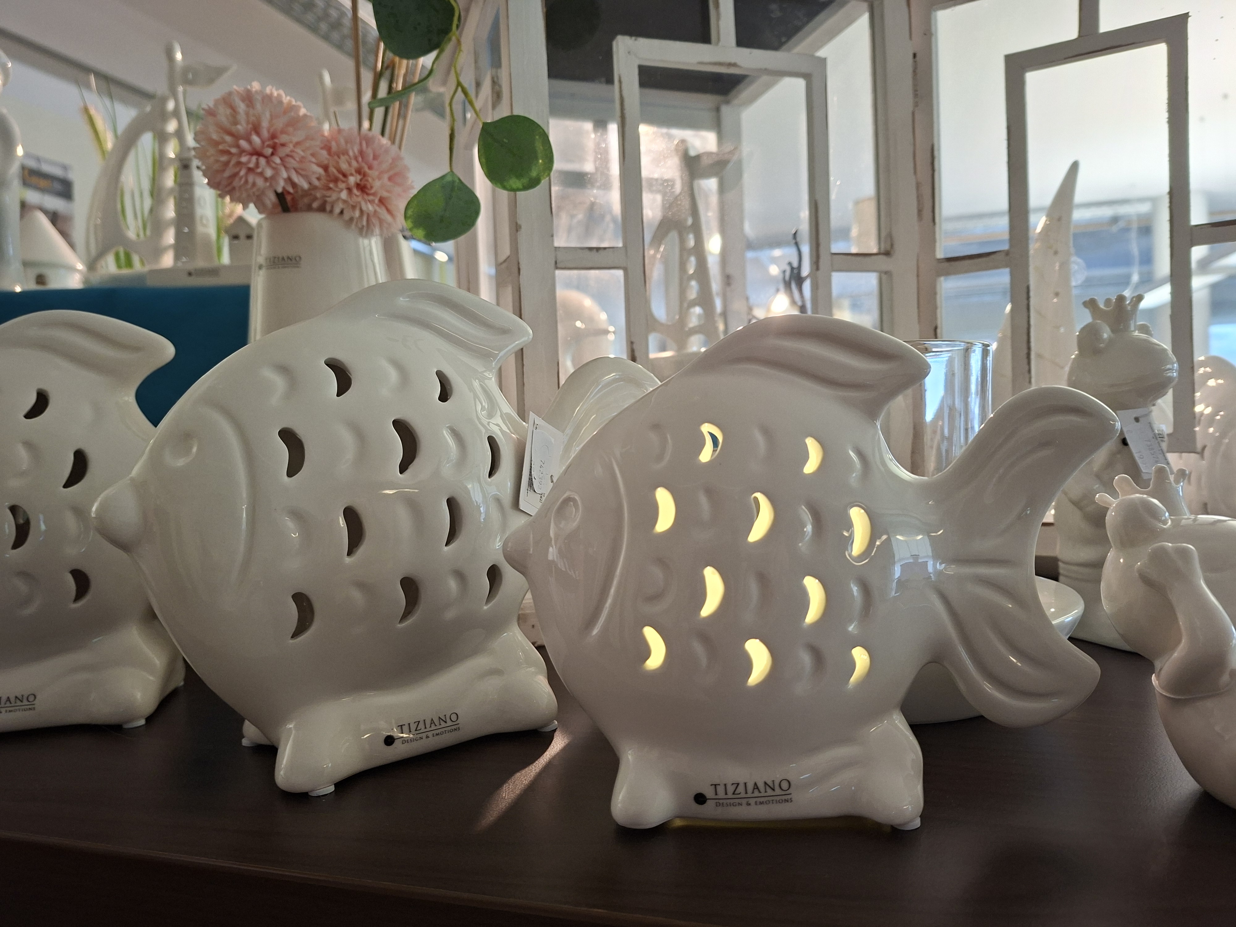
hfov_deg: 73.9
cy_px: 464
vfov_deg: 58.9
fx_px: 821
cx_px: 618
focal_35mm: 23
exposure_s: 1/100
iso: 125
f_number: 1.8
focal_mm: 5.54
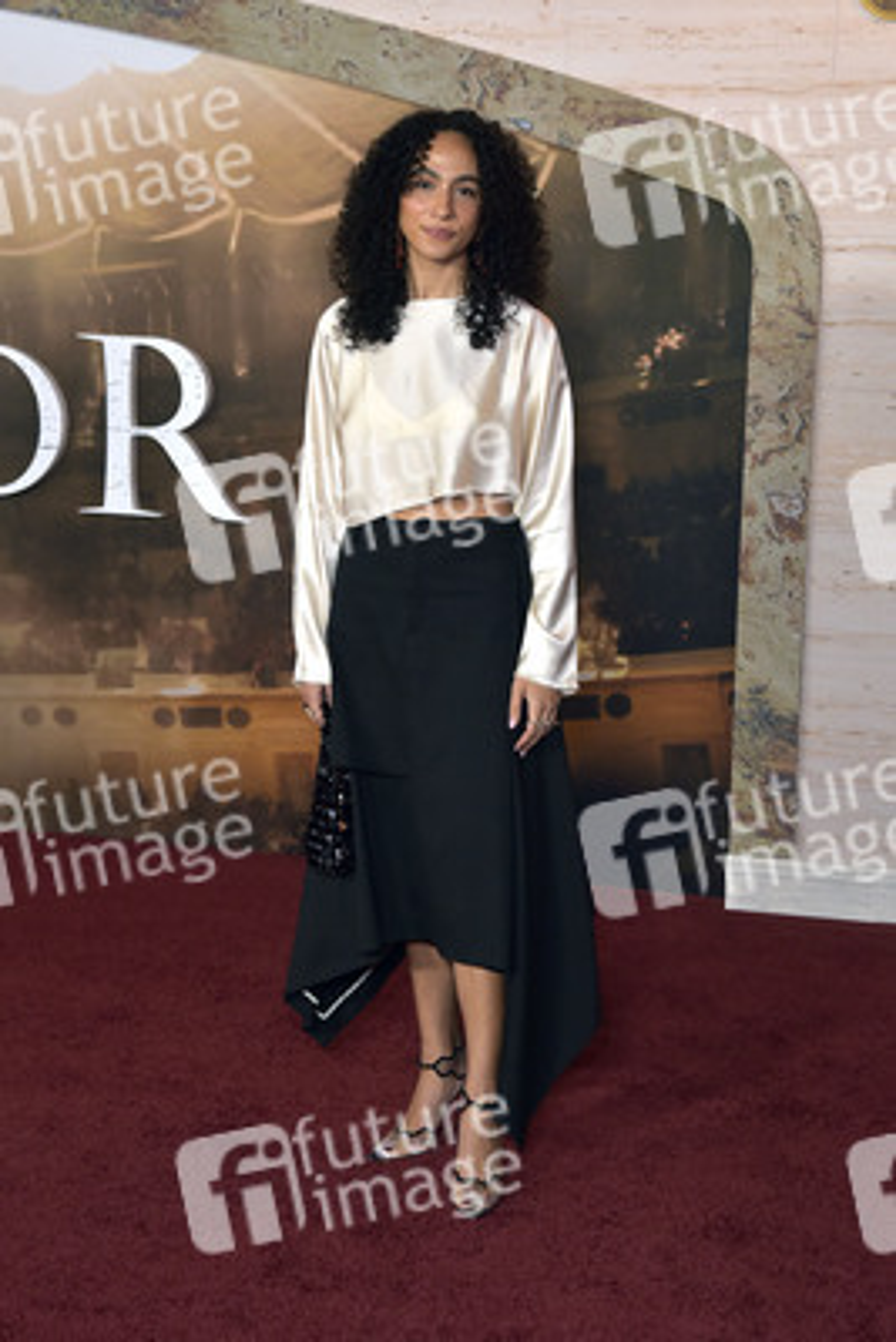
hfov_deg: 20.9
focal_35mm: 65
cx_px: 448
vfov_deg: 30.9
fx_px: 2424
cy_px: 671
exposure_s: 1/250
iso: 1000
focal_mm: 65
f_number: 5.6
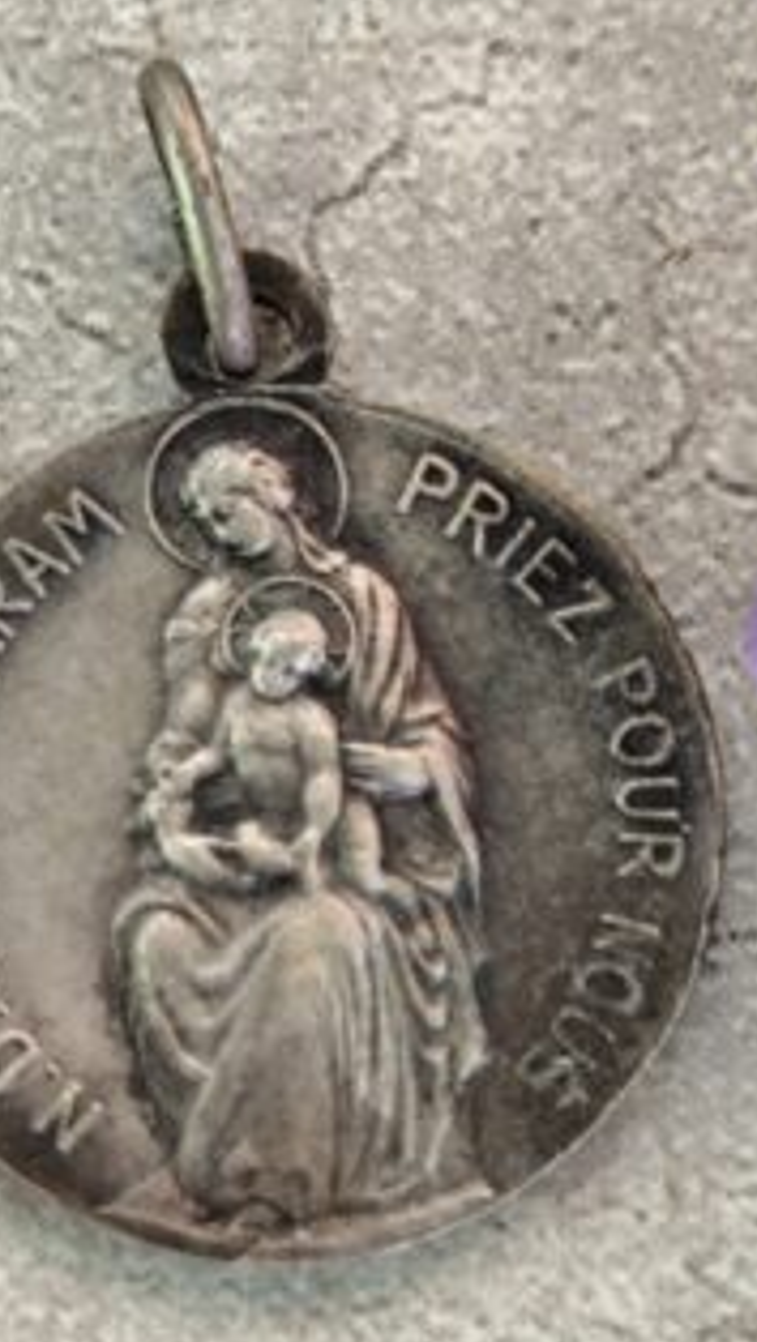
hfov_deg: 9.4
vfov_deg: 16.6
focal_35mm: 129
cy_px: 778
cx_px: 274
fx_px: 4596
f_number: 1.65
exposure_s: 1/25
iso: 400
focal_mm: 6.19
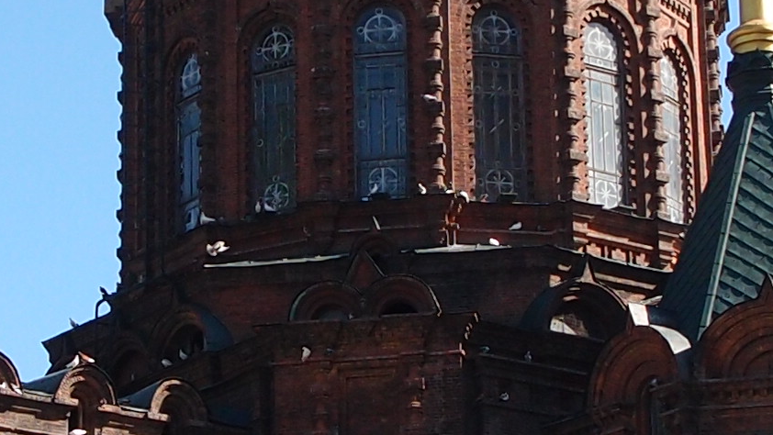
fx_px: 3096
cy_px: 238
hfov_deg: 14.2
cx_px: 402
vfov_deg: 8.0
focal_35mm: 151
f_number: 2.8
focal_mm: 6.87
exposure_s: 1/800
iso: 100
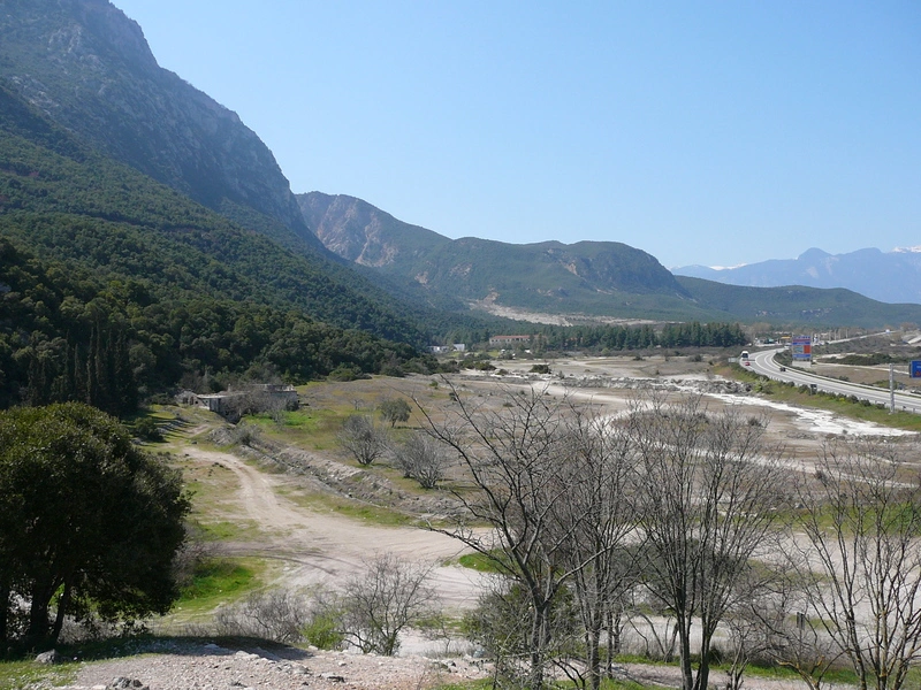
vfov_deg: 40.7
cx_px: 460
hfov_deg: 52.6
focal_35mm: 35
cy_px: 345
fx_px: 931
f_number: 5
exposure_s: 1/400
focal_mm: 5.2
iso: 80
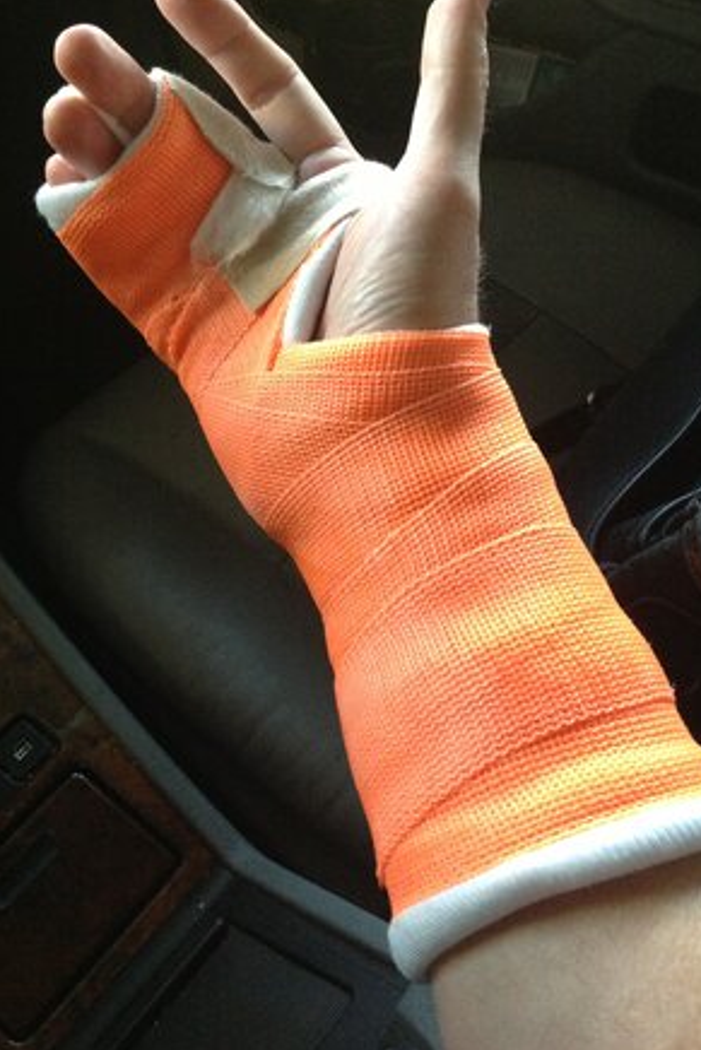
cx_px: 314
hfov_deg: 33.4
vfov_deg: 48.4
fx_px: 1167
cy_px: 482
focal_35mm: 40
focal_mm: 4.28
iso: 400
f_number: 2.4
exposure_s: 1/15
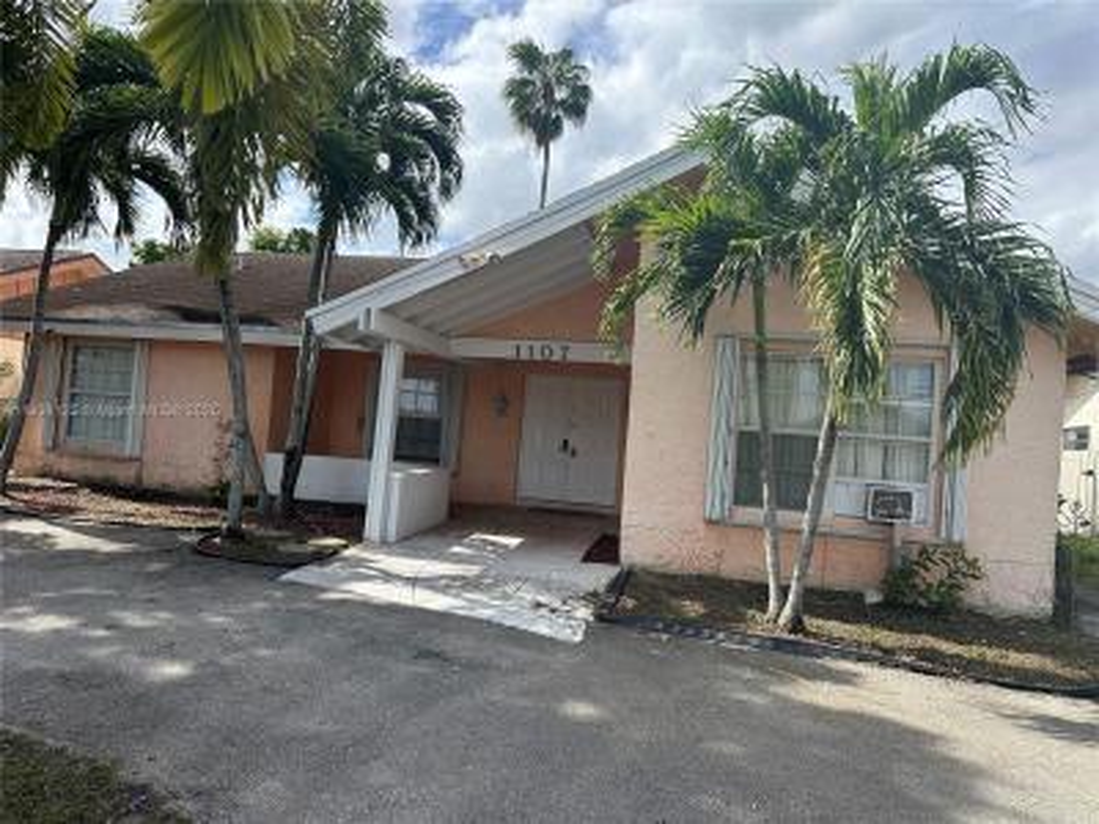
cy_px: 412
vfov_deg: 56.8
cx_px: 550
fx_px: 762
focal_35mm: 24
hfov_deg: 71.6
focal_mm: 6.86
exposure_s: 1/2967
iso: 80
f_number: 1.78
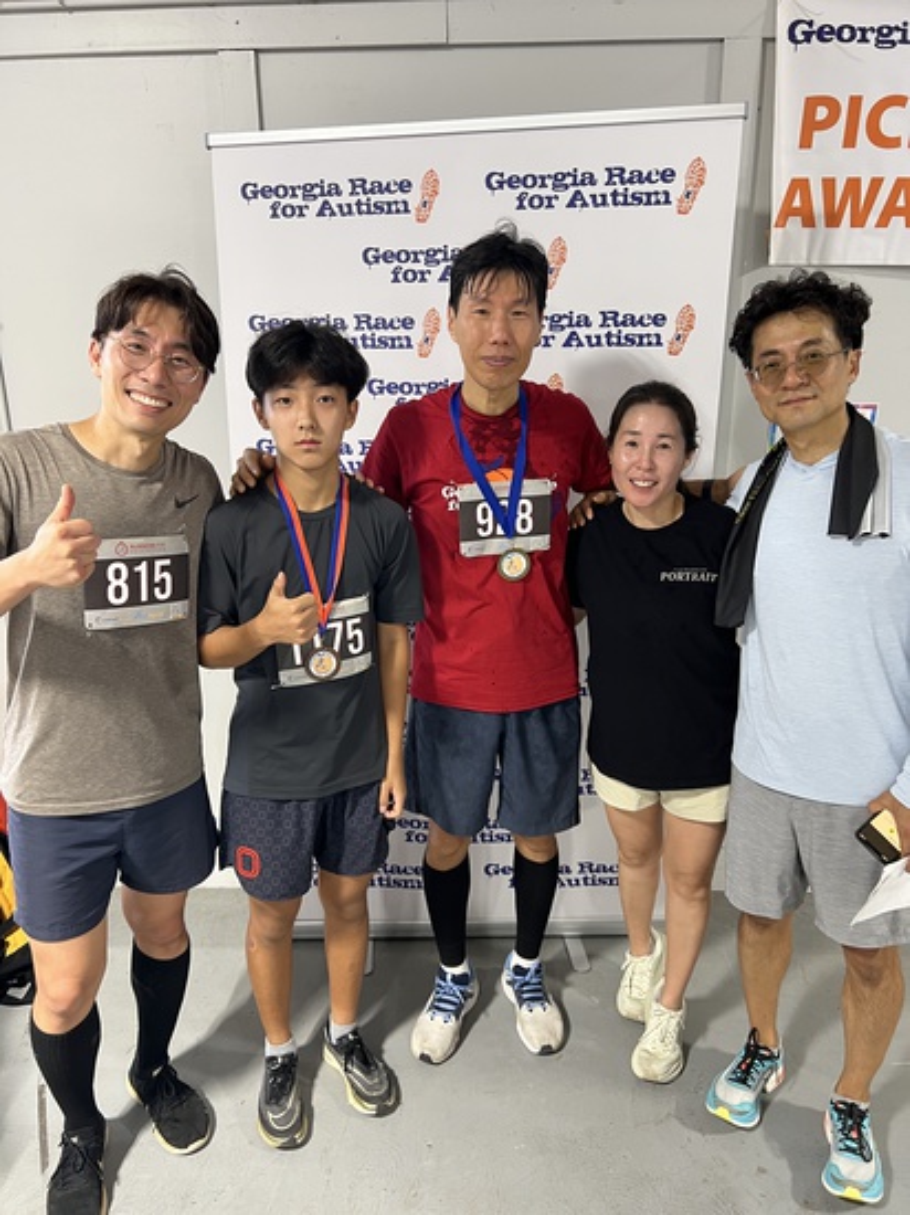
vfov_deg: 67.3
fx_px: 912
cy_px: 608
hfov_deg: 53.0
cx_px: 455
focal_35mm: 26
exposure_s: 1/67
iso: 125
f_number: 1.5
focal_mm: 5.7
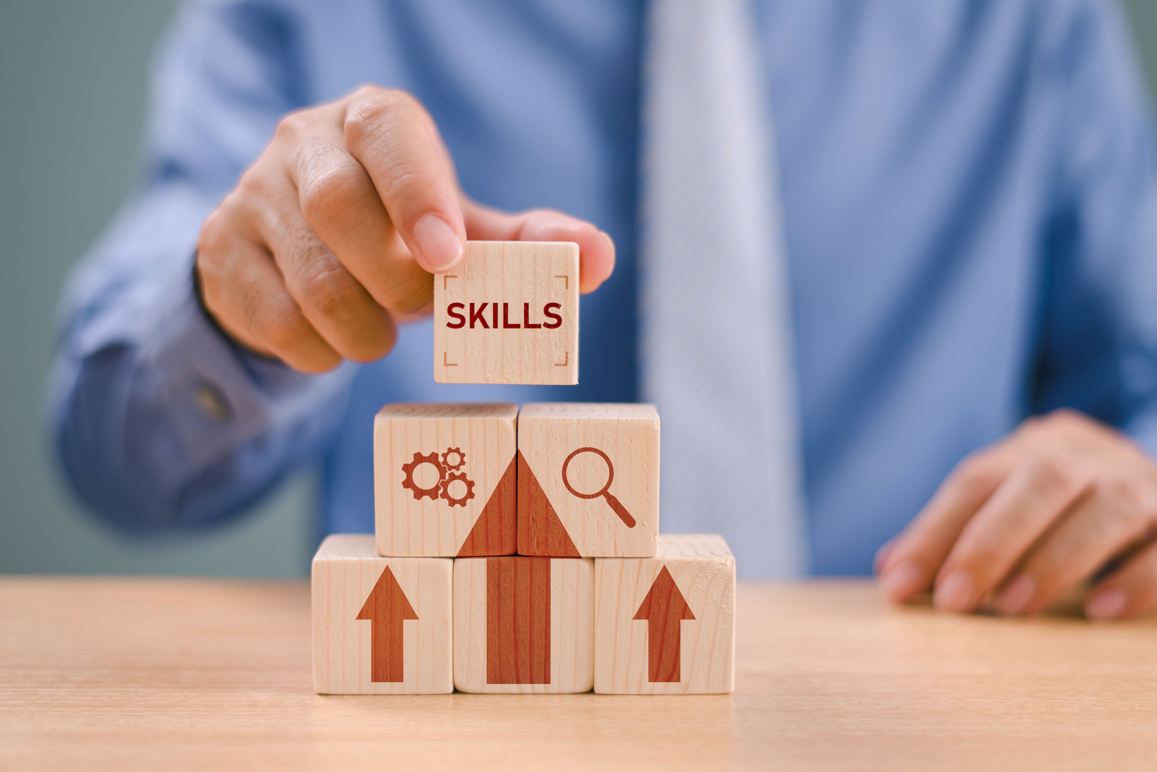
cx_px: 578
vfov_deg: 27.0
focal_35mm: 50
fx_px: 1607
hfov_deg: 39.6
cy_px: 386
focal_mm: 50
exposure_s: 1/500
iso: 100
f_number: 2.5
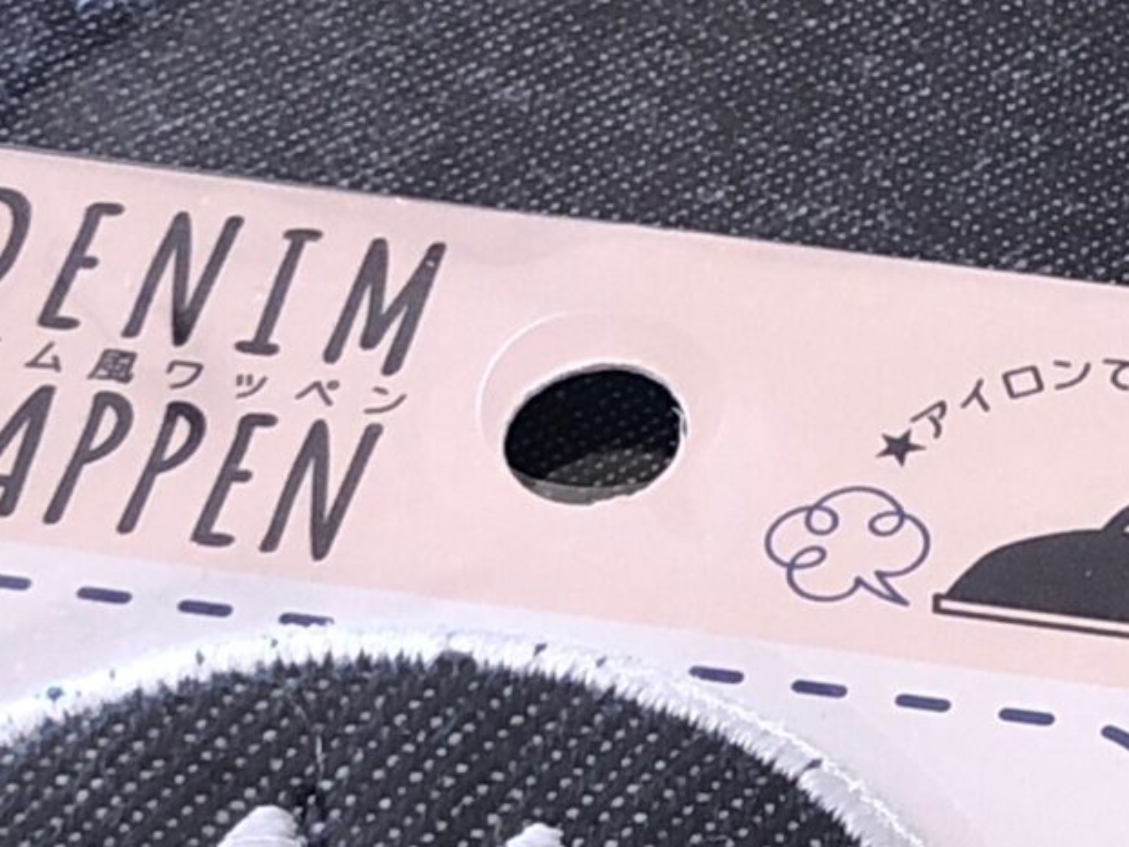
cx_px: 1718
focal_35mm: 169
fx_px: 5513
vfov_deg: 8.7
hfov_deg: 11.2
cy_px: 932
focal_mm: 3.99
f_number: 1.8
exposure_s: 1/20
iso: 40
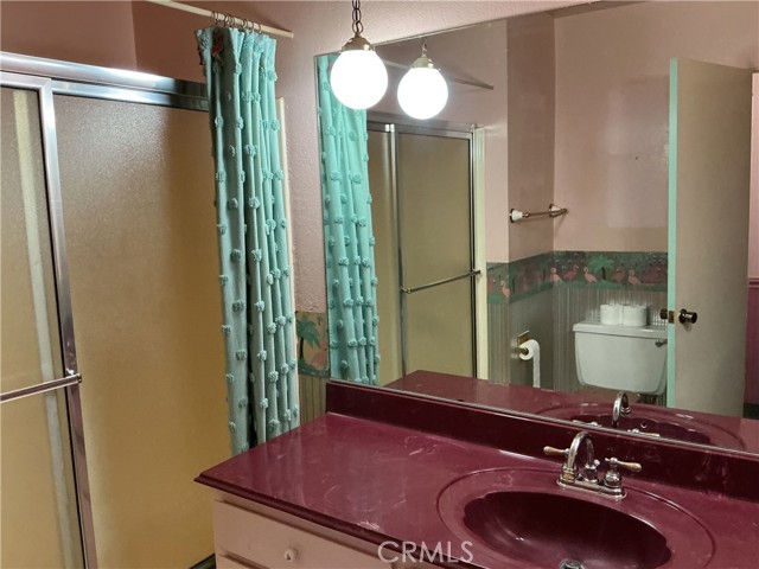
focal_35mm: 29
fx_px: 636
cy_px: 284
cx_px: 380
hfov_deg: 61.7
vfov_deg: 48.2
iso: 250
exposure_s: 1/60
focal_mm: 3
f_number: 1.8
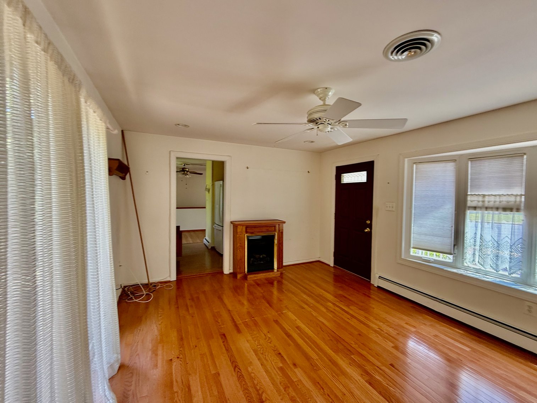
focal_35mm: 14
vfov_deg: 85.7
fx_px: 217
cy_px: 202
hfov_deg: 102.1
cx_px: 268
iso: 125
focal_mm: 2.22
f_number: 2.2
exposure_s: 1/99
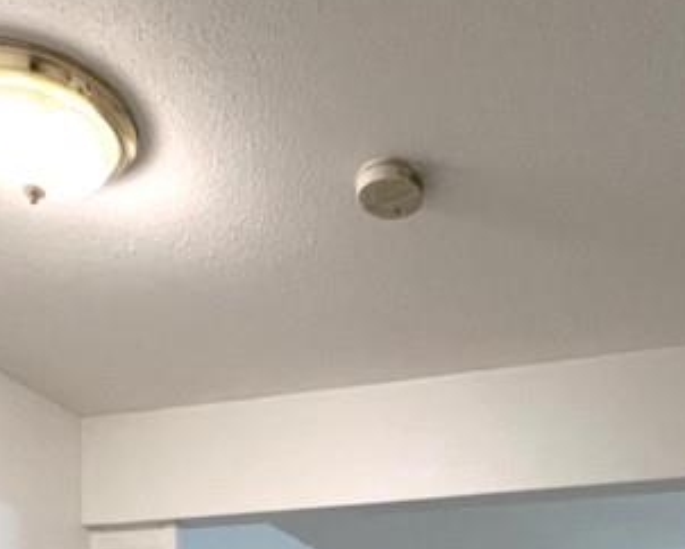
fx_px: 872
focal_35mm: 43
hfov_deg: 42.6
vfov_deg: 27.3
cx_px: 426
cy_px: 767
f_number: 1.8
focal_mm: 1.57
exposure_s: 1/120
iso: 160
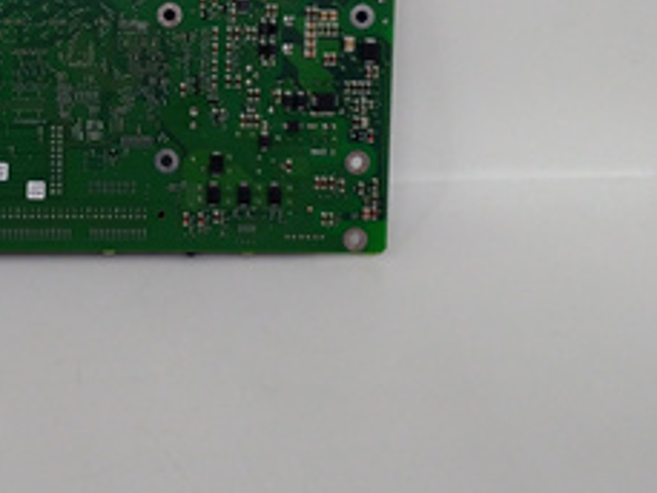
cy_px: 73
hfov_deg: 31.1
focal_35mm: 59
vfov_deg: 24.3
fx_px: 1120
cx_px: 55
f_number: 2
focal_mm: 3.79
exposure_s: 1/33
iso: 224
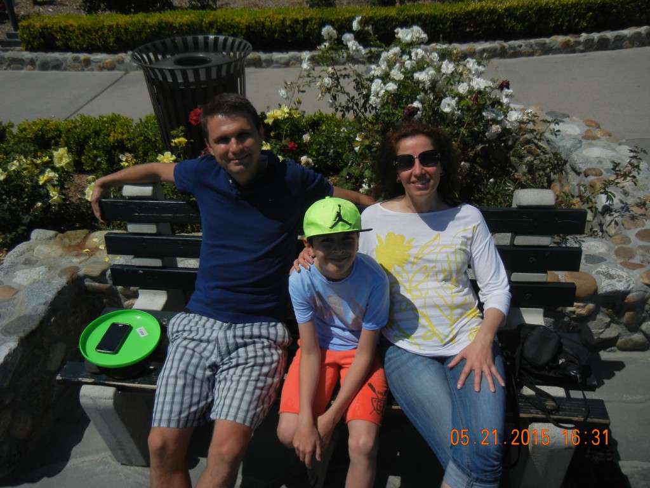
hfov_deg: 60.0
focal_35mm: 30
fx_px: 563
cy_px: 244
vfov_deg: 46.8
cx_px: 325
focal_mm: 5.4
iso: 160
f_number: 7
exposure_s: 1/1400
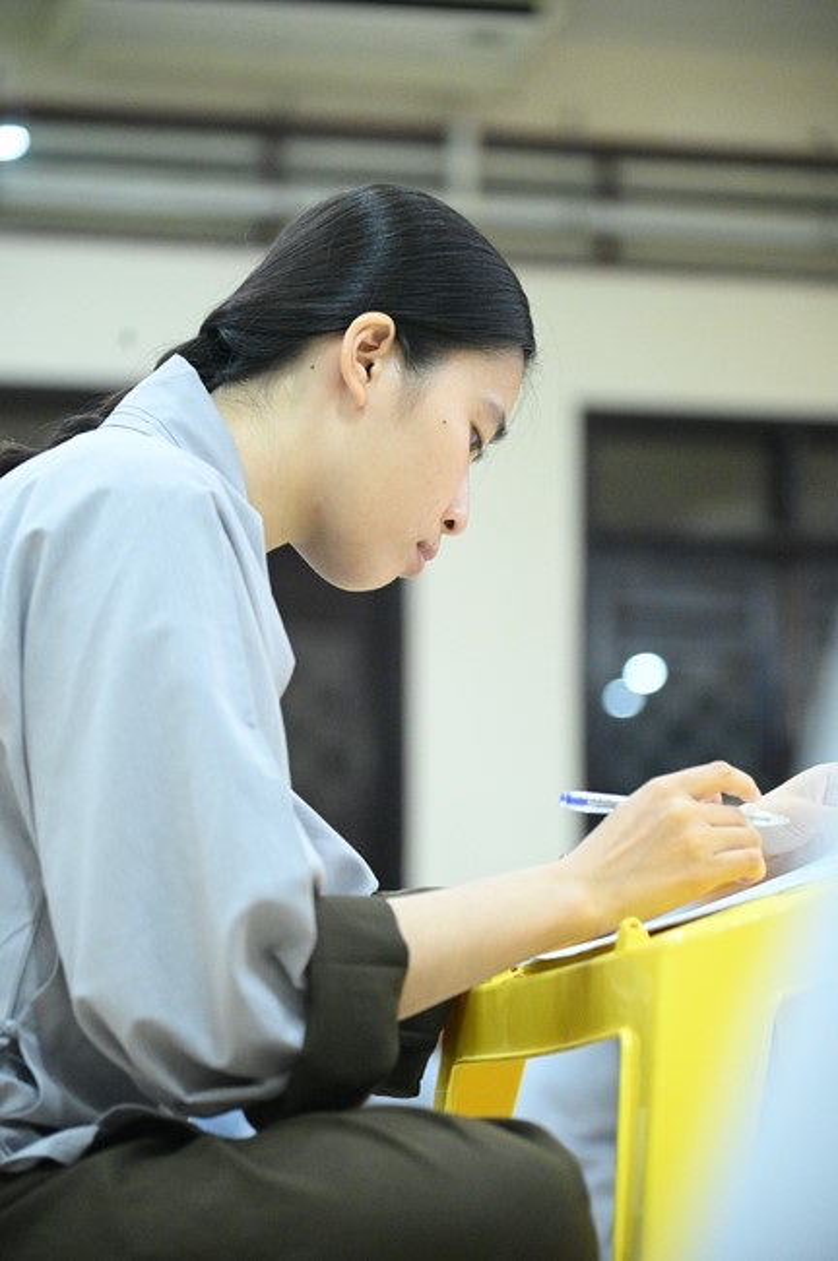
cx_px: 419
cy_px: 630
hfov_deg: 11.4
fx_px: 4199
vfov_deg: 17.1
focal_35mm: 120
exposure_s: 1/200
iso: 16000
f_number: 4
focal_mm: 120
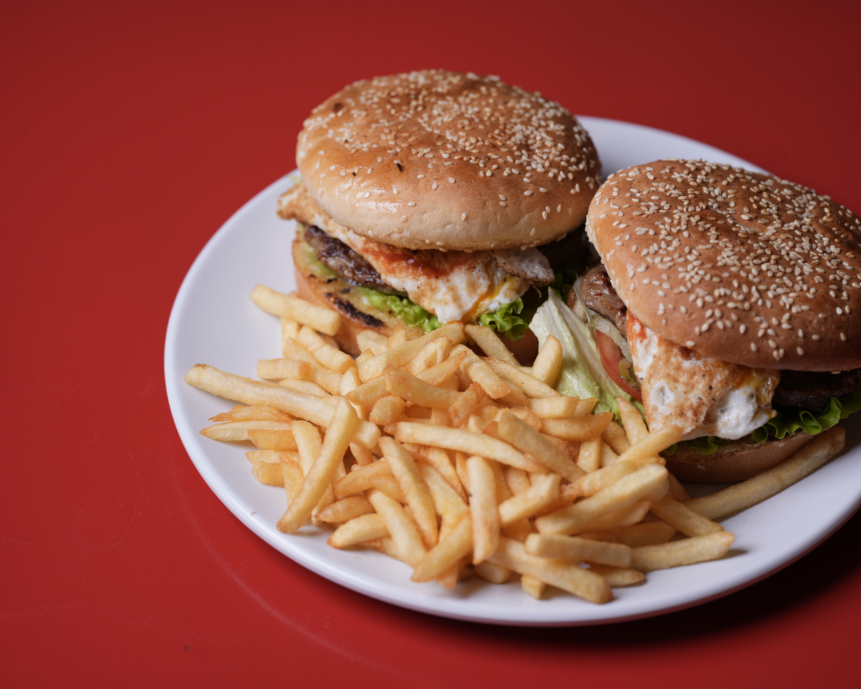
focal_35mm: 119
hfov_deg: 16.1
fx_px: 3033
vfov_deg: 13.0
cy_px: 345
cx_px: 518
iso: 100
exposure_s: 1/250
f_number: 3.5
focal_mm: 105
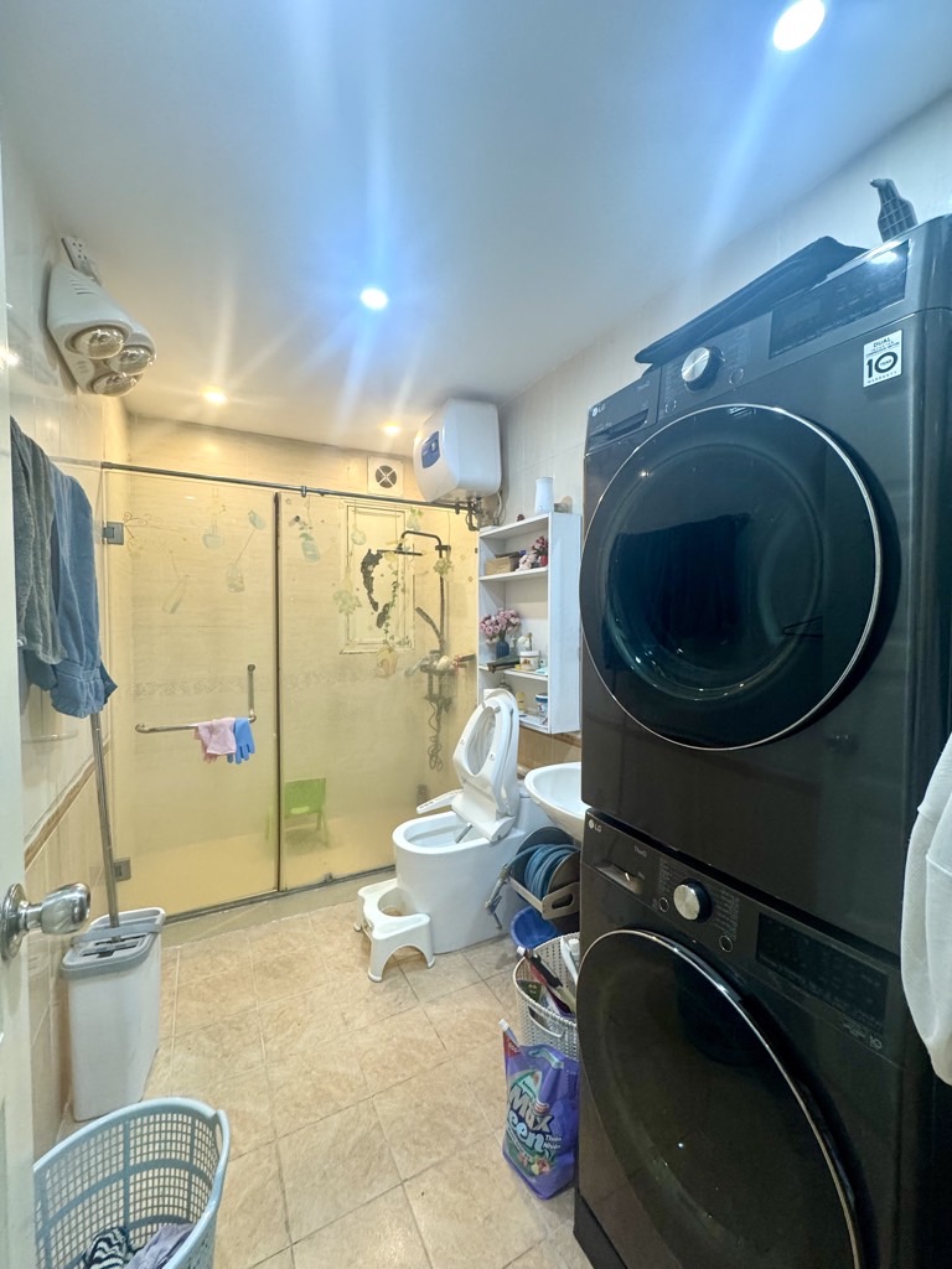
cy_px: 634
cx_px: 476
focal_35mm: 14
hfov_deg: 85.7
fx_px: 513
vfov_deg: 102.1
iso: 250
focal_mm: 2.22
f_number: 2.2
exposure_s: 1/100
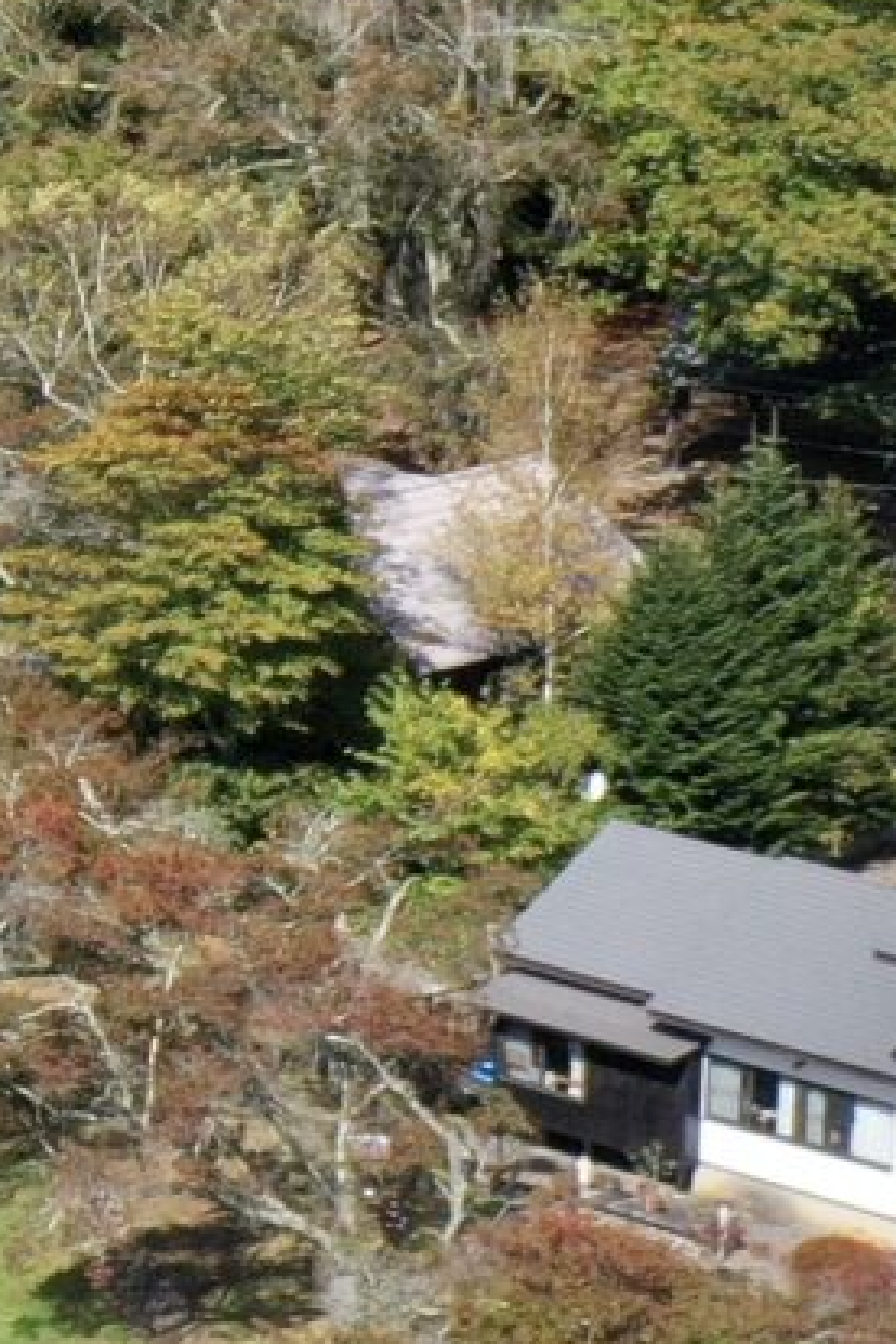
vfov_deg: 11.6
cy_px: -394
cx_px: -2886
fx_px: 6458
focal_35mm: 173
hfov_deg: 6.3
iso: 100
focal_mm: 10.26
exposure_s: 1/400
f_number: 5.6
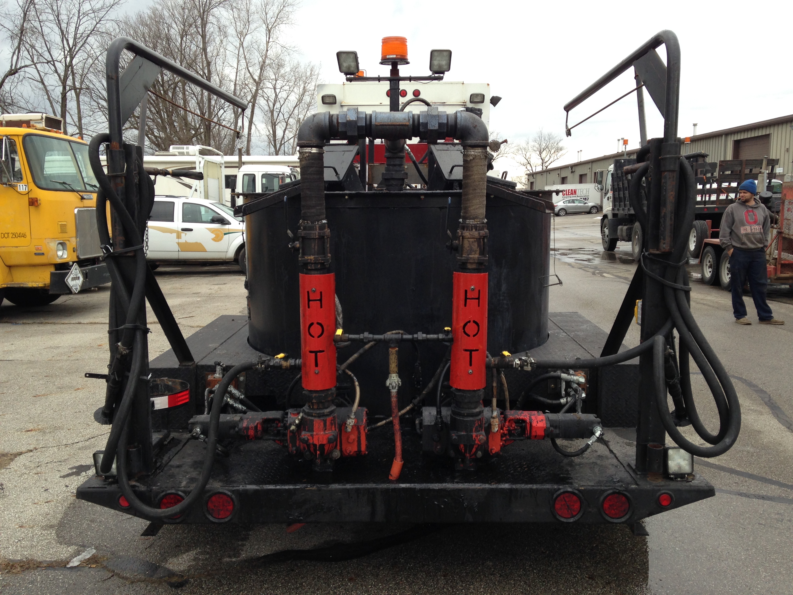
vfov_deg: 42.9
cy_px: 298
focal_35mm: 33
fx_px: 756
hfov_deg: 55.4
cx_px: 396
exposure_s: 1/131
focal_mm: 4.12
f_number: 2.4
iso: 50
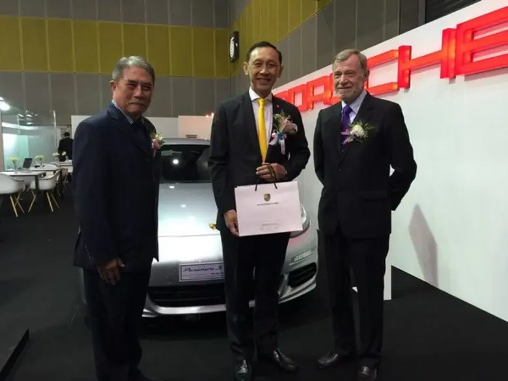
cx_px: 254
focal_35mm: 29
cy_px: 190
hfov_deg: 61.7
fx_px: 426
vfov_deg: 48.2
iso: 64
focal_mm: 4.15
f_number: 2.2
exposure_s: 1/33
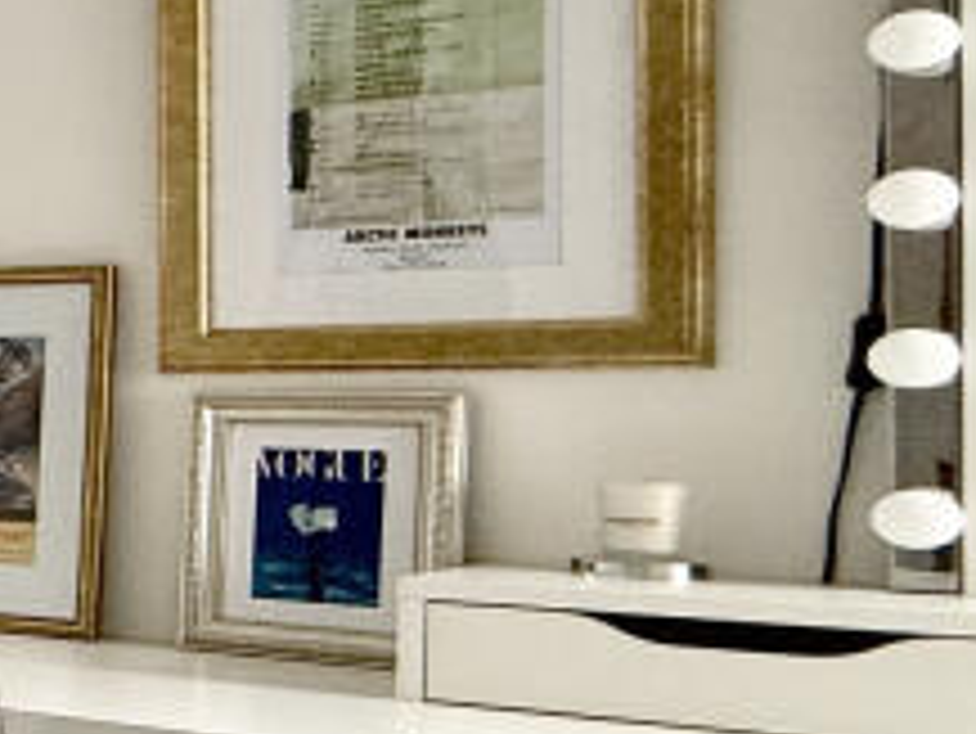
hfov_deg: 15.8
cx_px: -1300
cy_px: 410
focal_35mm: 66
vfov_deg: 22.3
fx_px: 1862
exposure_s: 1/99
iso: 80
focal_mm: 2.22
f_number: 2.2
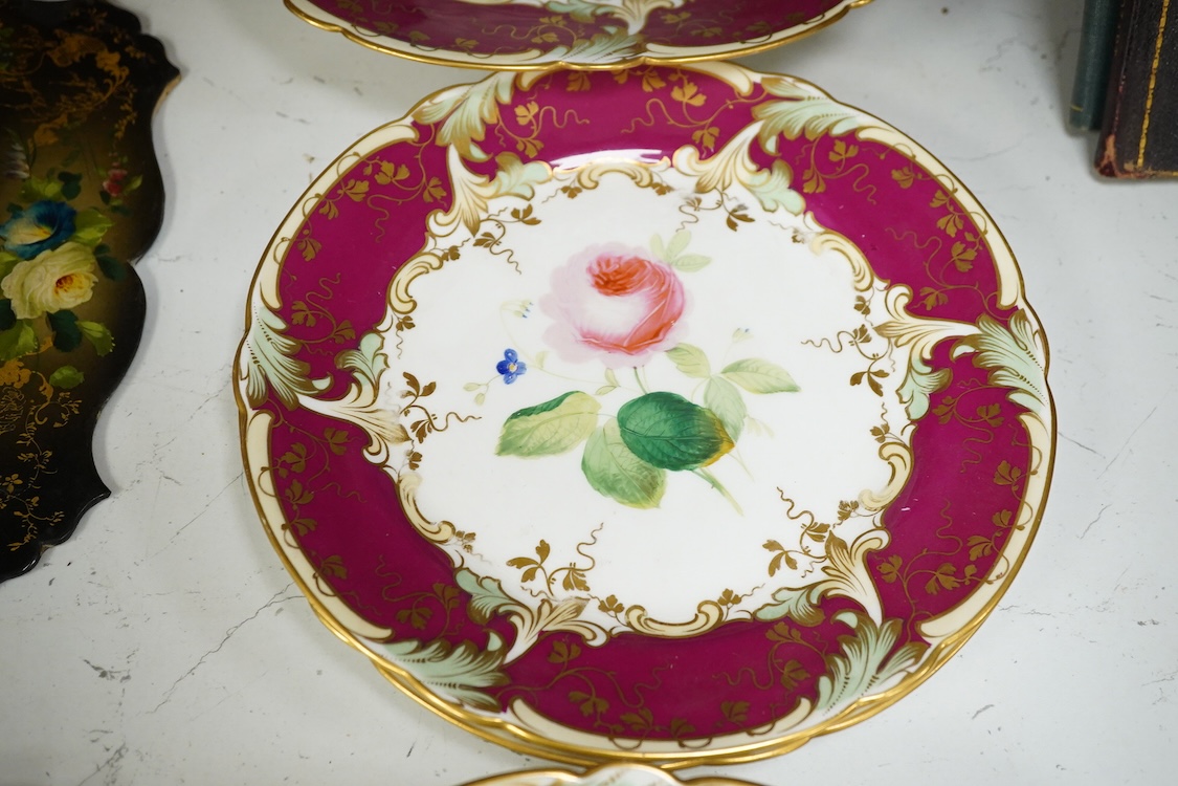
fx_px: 1472
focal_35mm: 45
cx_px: 589
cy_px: 393
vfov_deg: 29.9
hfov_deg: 43.6
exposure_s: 1/250
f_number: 7.1
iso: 2500
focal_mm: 30
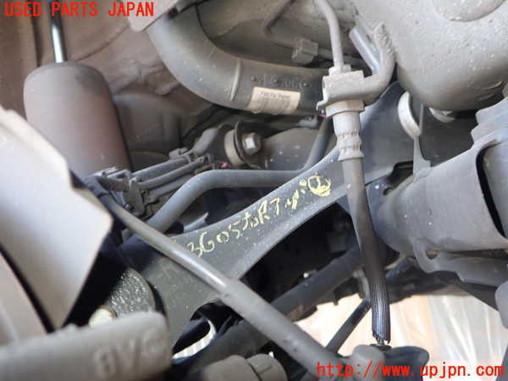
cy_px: 190
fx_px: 440
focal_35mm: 30
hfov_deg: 60.0
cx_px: 254
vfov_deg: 46.8
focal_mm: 5.4
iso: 200
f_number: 2.3
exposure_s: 1/30
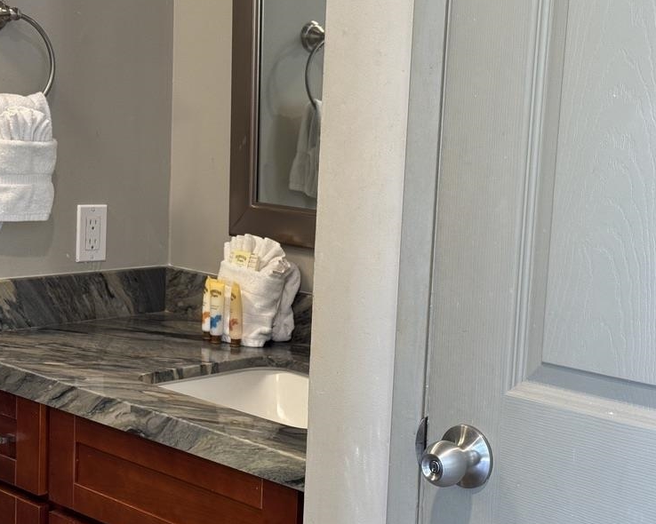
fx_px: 1262
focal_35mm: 65
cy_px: 305
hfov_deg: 29.1
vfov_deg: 23.5
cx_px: 358
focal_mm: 6.76
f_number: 1.78
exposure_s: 1/60
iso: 80
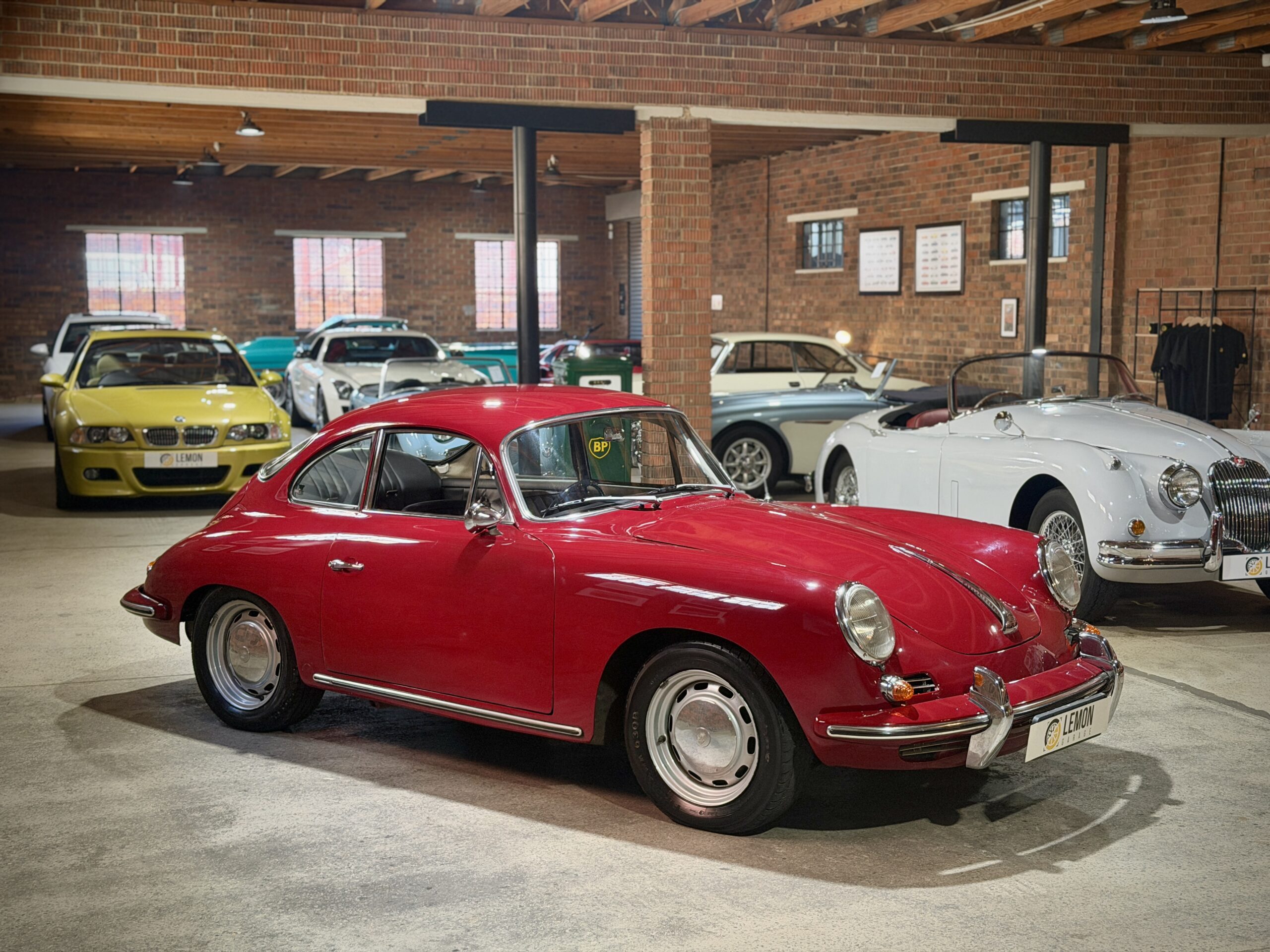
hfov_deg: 39.7
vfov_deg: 30.3
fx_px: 1761
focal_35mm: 48
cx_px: 635
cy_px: 476
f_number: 1.78
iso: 250
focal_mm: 6.76
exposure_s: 1/47
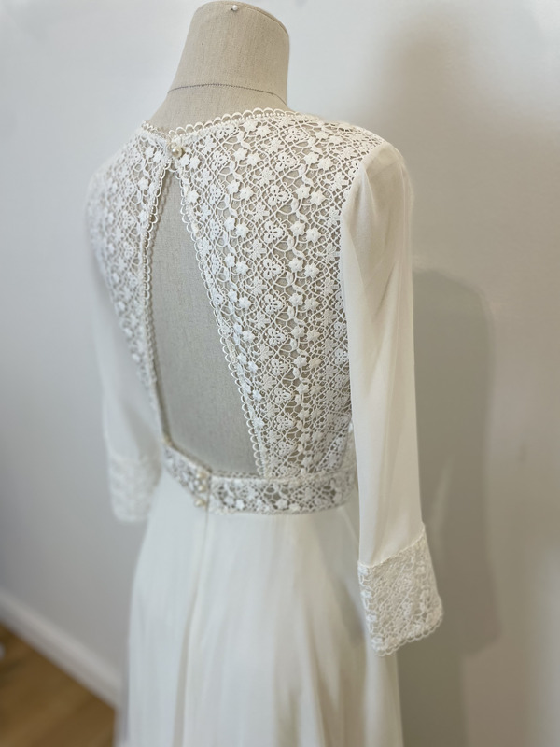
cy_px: 374
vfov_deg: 67.3
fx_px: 561
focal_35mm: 26
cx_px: 280
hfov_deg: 53.1
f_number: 1.6
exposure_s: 1/100
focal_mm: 4.2
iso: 40
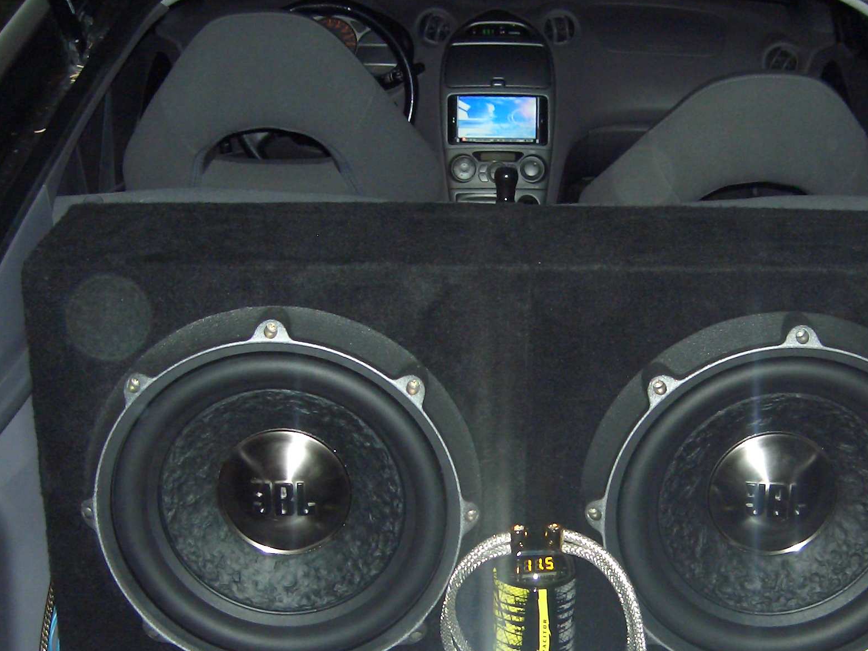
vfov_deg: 22.8
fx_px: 1605
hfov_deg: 30.2
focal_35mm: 64
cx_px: 523
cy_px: 459
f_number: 2.8
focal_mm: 8
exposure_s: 1/60
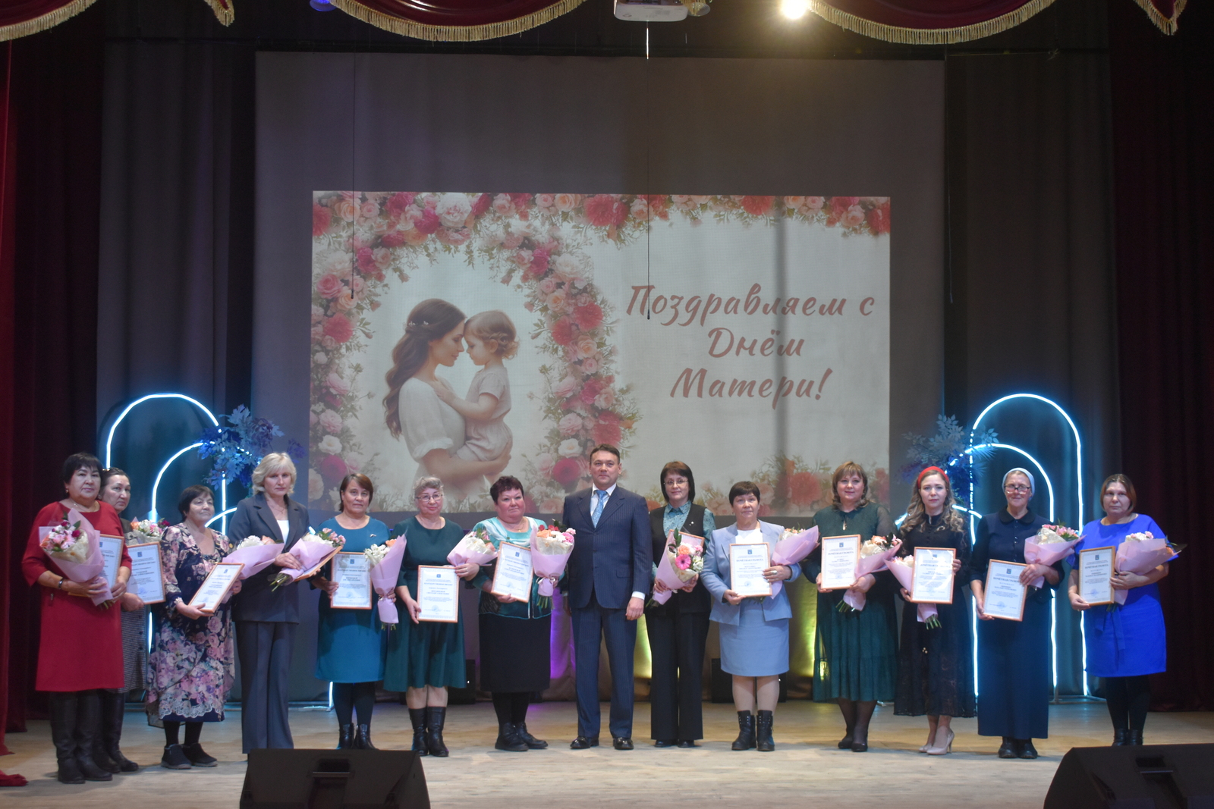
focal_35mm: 54
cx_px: 607
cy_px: 404
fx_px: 1821
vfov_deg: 25.1
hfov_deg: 36.9
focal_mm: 36
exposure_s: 1/125
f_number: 4.8
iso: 1400
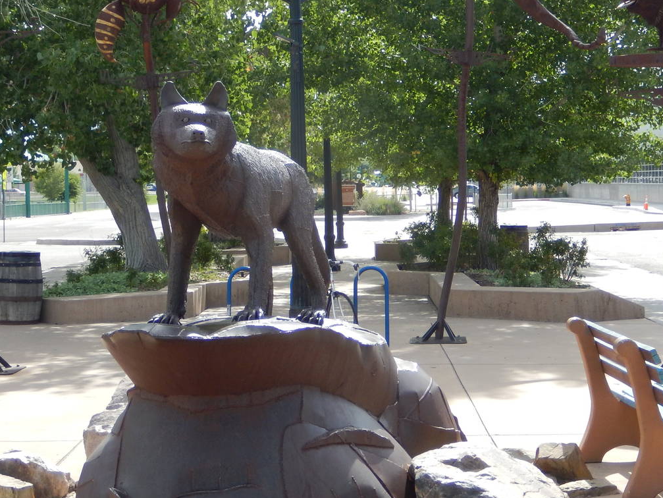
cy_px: 184
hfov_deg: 24.1
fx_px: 1552
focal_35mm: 81
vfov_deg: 18.2
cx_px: 294
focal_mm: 9.2
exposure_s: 1/320
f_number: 4.5
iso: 125
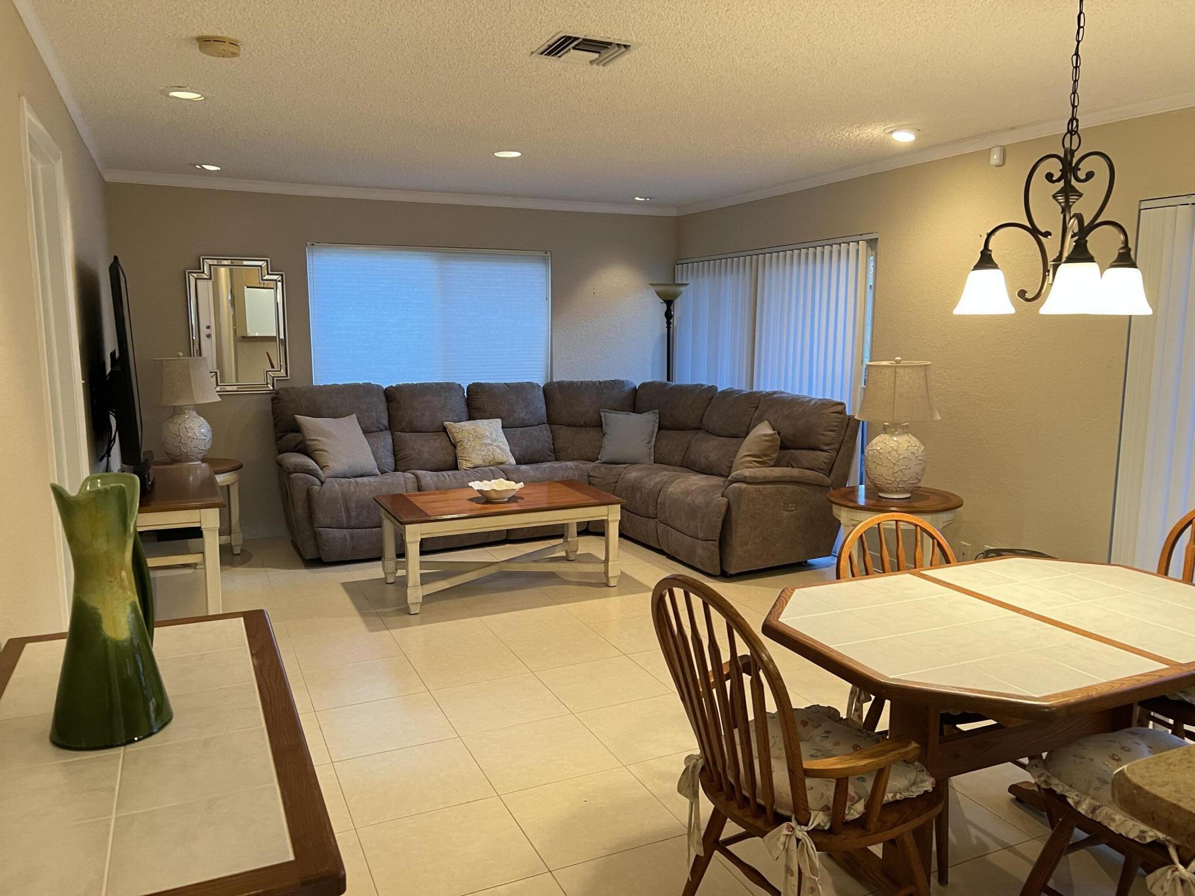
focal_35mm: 26
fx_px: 898
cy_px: 448
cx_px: 598
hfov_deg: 67.3
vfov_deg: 53.1
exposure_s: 1/60
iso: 200
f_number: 1.5
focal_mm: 5.7
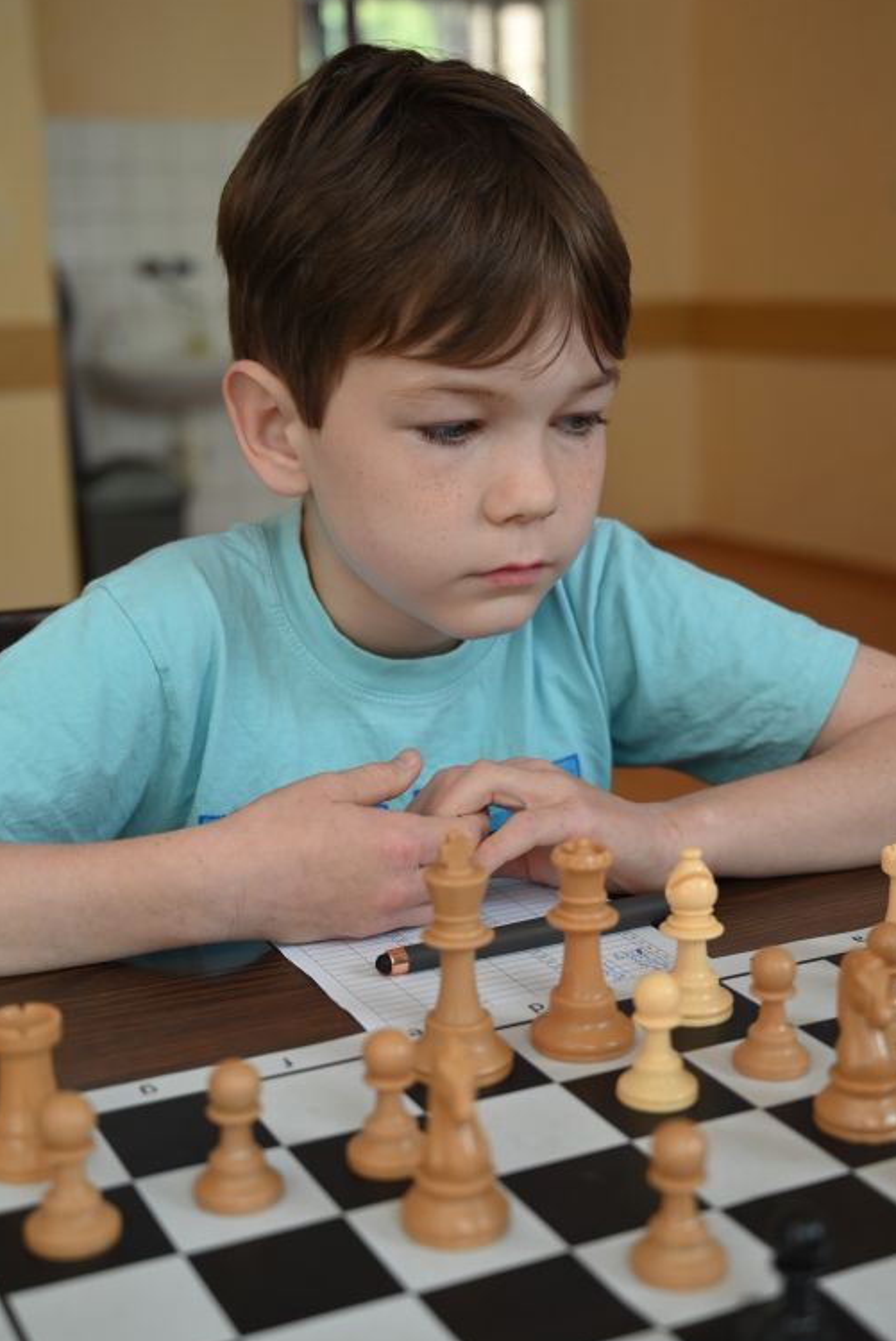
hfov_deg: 28.1
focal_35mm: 48
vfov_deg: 41.1
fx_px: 1789
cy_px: 645
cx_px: 469
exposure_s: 1/125
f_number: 4
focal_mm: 45
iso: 720
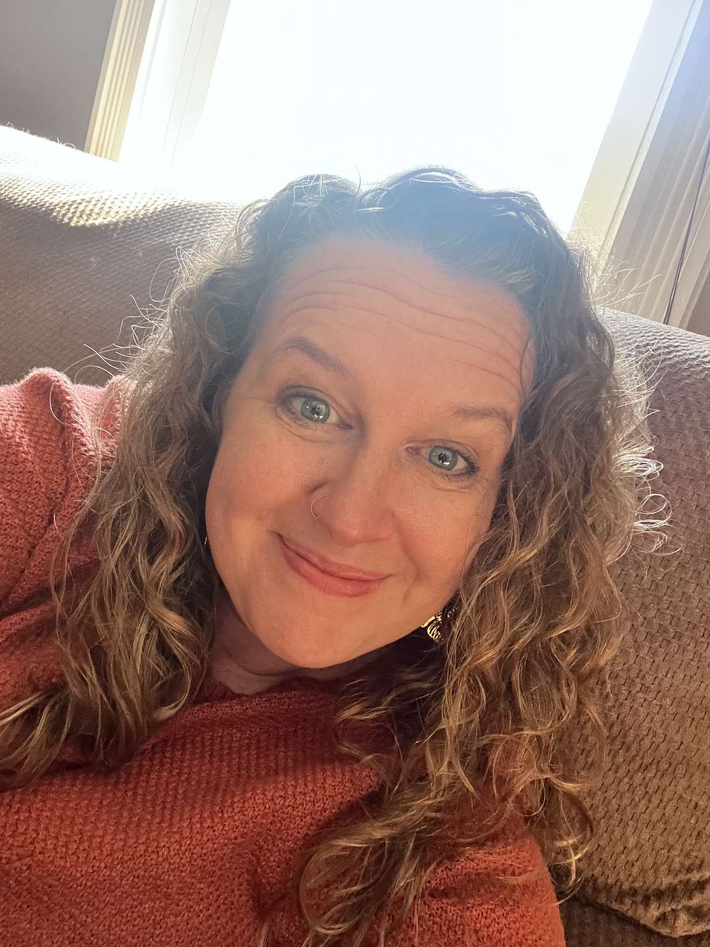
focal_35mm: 30
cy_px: 474
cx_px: 355
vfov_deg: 60.0
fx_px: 820
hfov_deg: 46.8
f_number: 2.2
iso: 400
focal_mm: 2.71
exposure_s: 1/35
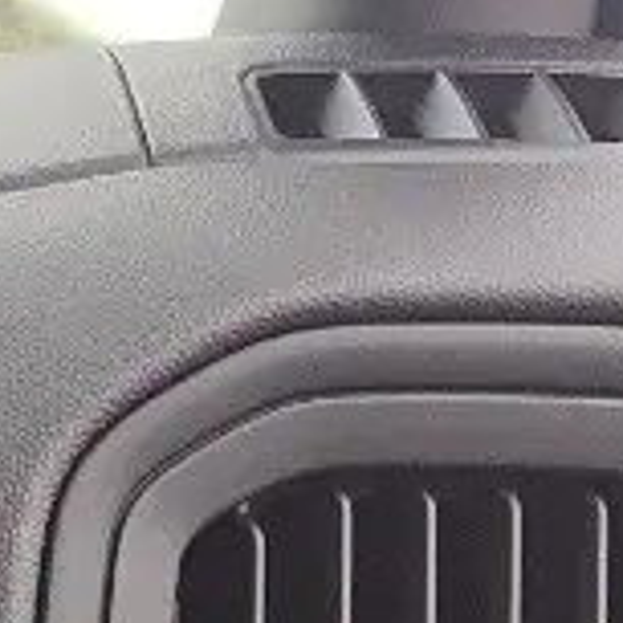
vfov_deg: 12.3
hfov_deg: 10.3
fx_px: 2769
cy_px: 908
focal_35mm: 136
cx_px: -1075
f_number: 1.8
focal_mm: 5.56
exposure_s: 1/60
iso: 316
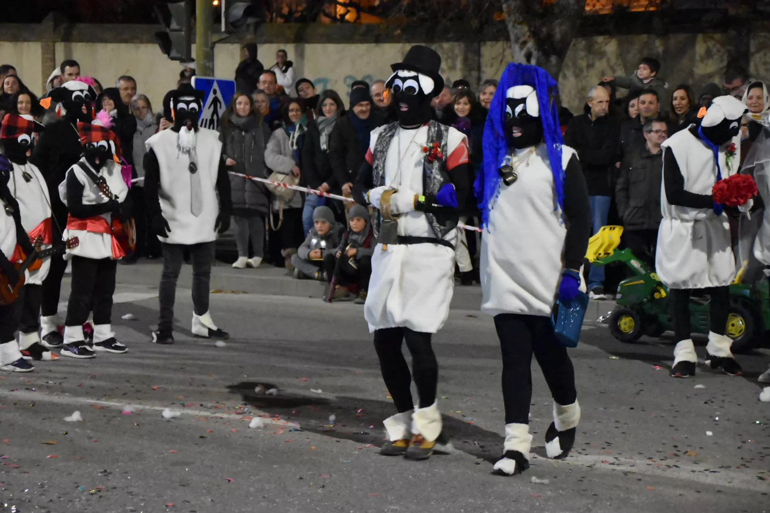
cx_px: 385
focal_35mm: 87
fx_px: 1861
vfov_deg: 15.7
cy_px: 256
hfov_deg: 23.4
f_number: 5
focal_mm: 58
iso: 11400
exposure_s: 1/60
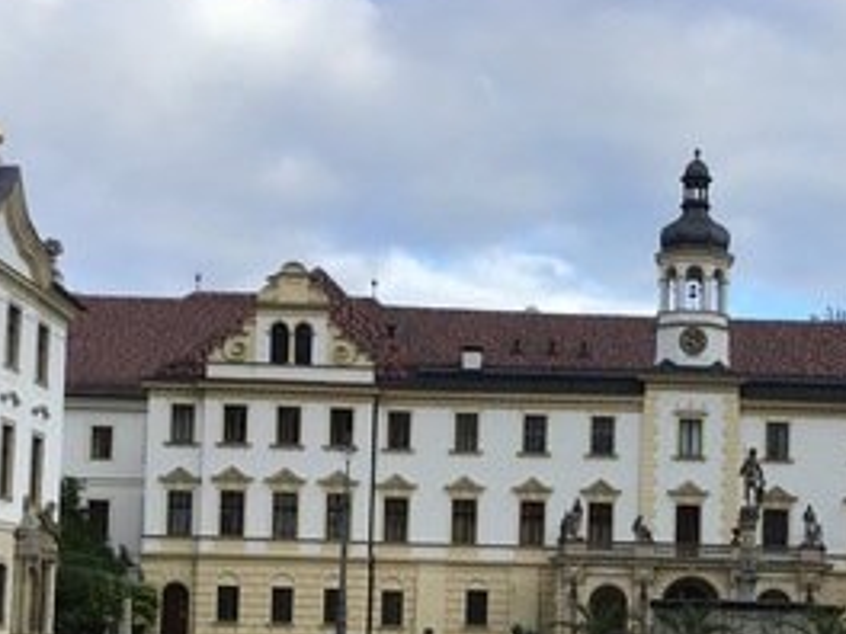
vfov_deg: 20.9
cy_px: 554
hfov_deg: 27.6
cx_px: 671
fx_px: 1686
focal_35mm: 69
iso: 25
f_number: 2.4
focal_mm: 3.3
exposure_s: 1/479
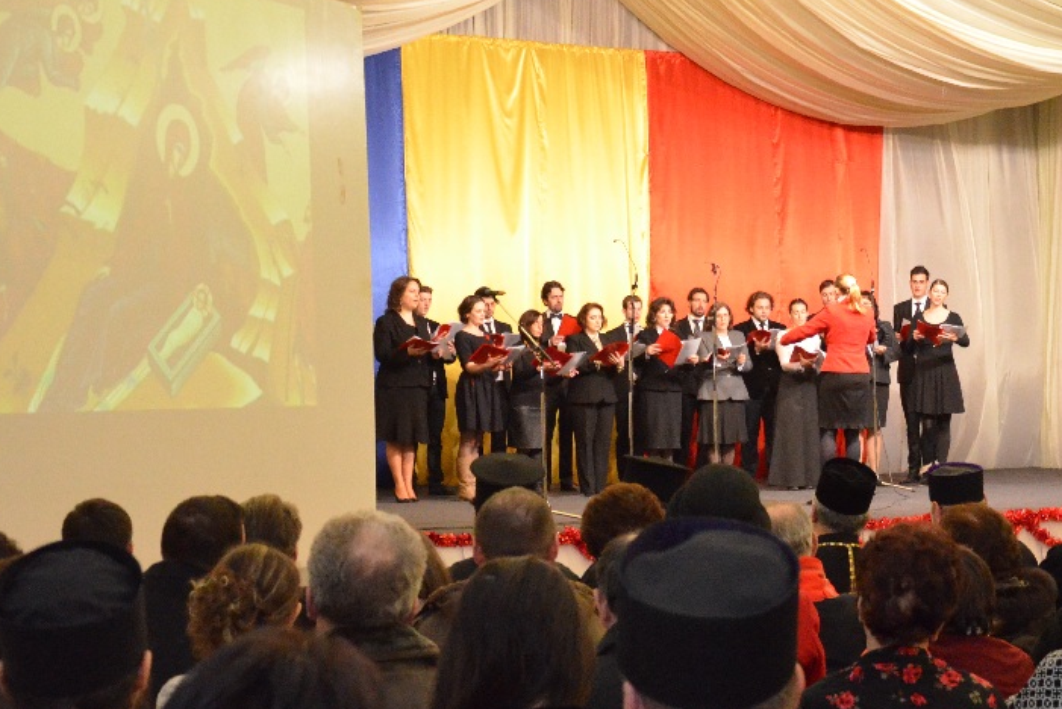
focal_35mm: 77
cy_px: 389
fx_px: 2272
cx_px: 741
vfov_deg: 17.7
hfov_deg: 26.1
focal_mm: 30
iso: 4000
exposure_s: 1/80
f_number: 4.5
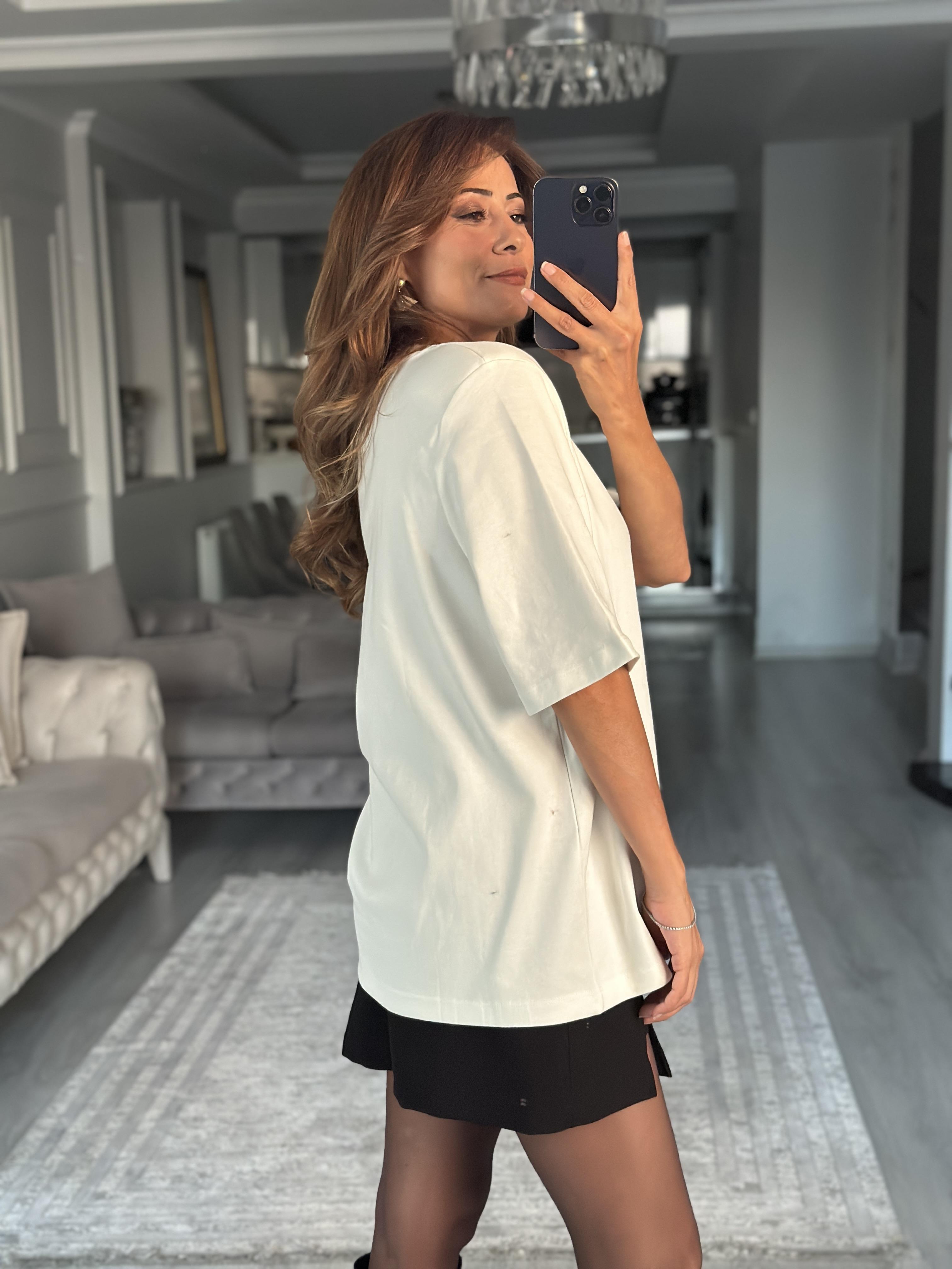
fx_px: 1760
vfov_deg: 39.7
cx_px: 476
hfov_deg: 30.3
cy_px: 634
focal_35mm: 48
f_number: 1.78
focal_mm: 6.86
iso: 400
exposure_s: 1/55
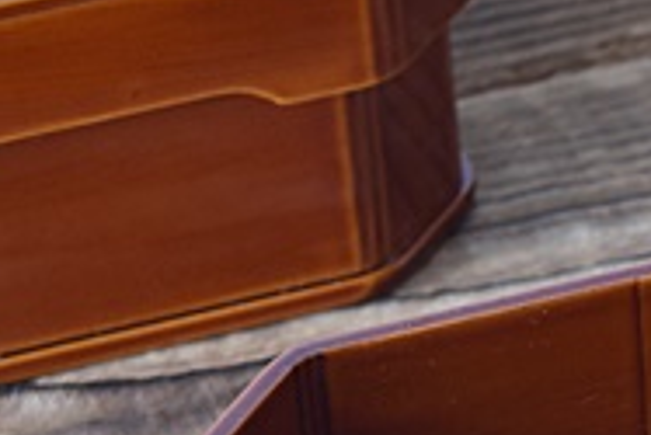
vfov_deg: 3.9
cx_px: 1111
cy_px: 719
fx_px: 6373
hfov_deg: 5.8
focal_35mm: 352
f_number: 5.6
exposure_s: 1/3
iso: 400
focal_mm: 55
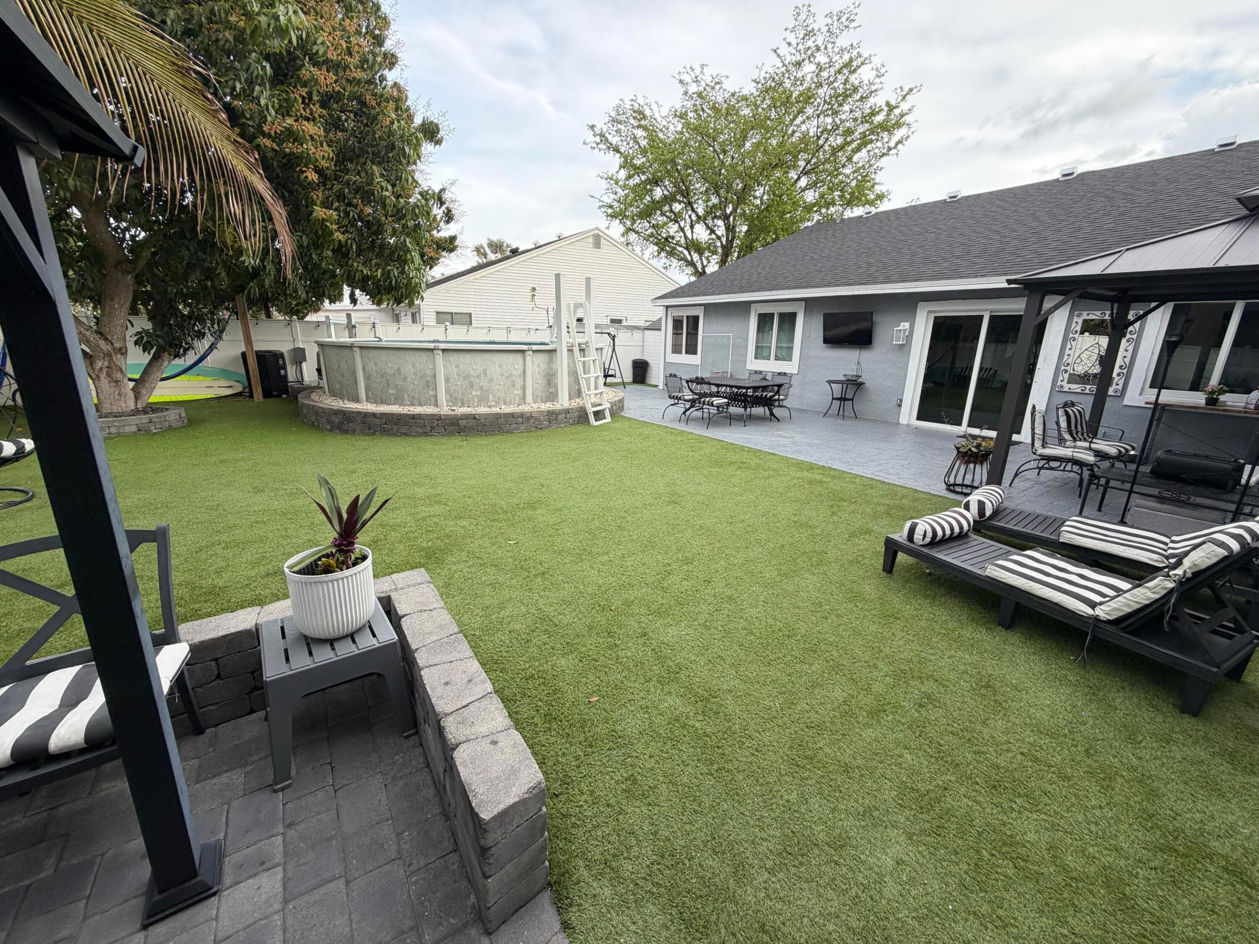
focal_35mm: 14
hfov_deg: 102.1
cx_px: 630
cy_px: 472
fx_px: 509
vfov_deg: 85.7
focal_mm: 2.22
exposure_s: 1/171
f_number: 2.2
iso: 40
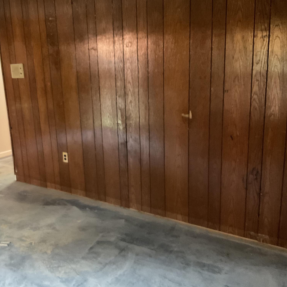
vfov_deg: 47.2
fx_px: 328
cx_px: 115
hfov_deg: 47.0
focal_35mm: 35
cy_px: 143
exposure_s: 1/24
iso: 500
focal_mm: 3
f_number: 1.8
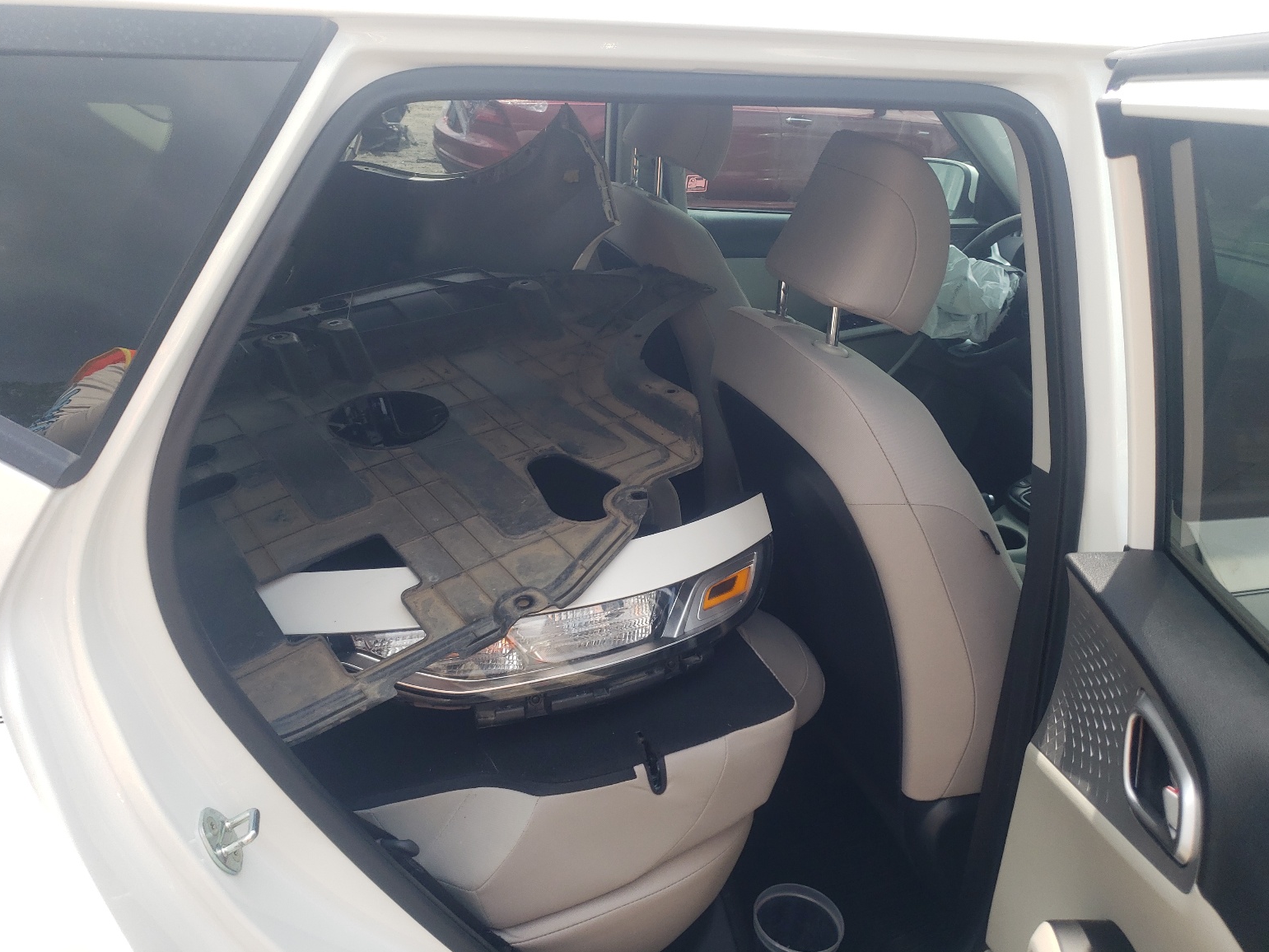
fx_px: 990
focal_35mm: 27
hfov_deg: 65.3
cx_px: 643
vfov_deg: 51.4
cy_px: 464
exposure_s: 1/833
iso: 50
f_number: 1.5
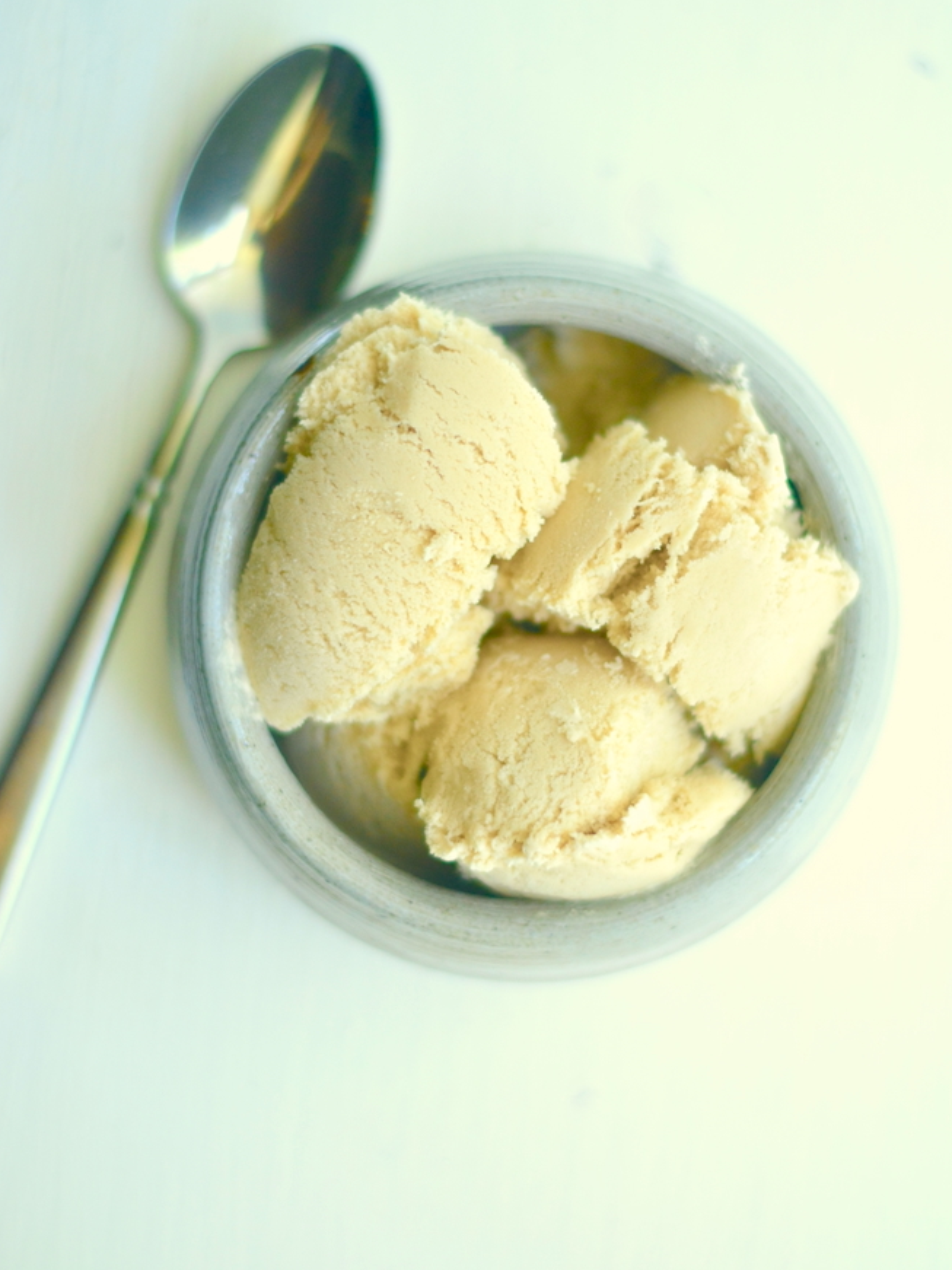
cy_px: 586
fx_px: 3008
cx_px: 480
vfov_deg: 23.8
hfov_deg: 18.0
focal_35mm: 82
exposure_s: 1/500
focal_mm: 50
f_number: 1.8
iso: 800
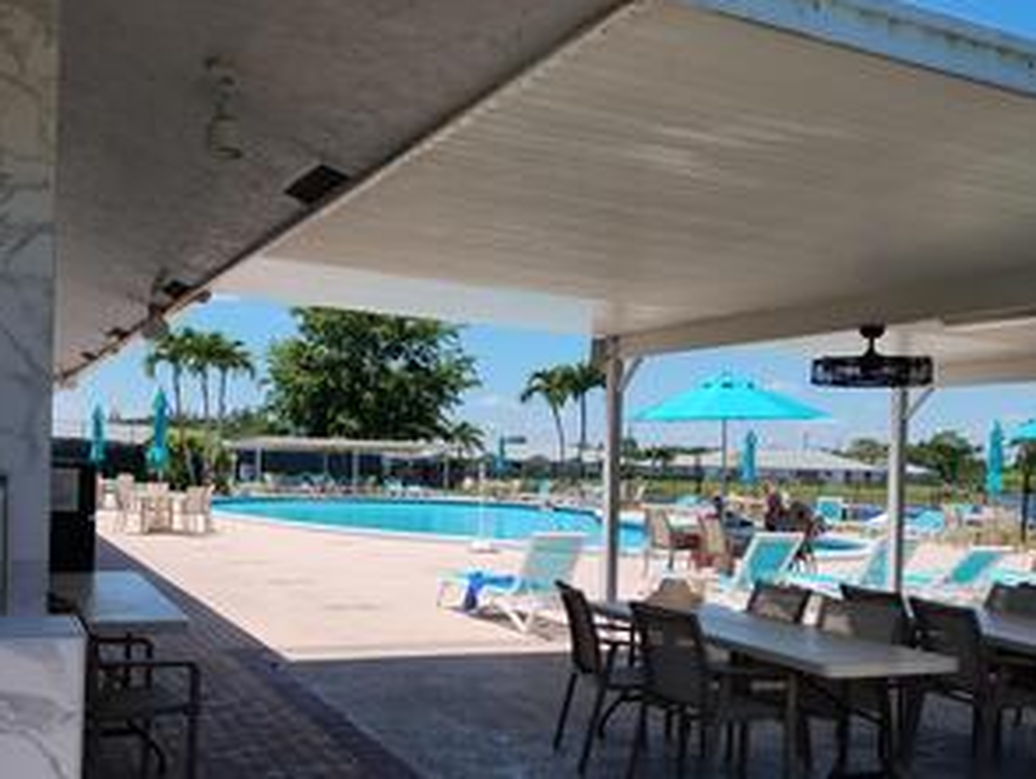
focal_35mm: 34
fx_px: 1018
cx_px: 352
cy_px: 469
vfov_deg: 41.6
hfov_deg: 53.0
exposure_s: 1/5960
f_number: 1.7
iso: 100
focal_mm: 4.71
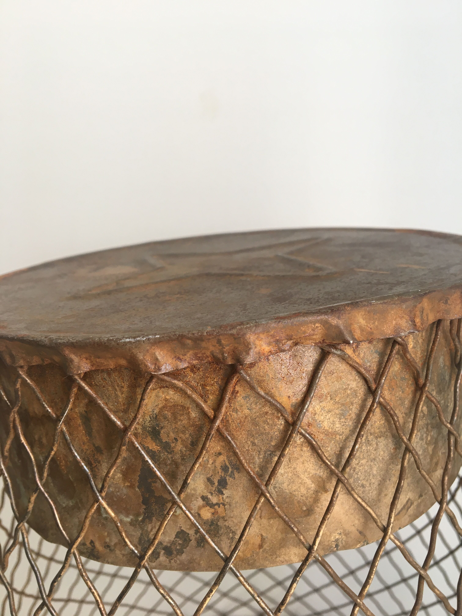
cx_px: 231
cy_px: 308
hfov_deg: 48.2
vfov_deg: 61.7
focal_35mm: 29
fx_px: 516
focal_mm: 4.15
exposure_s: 1/33
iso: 25
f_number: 2.2
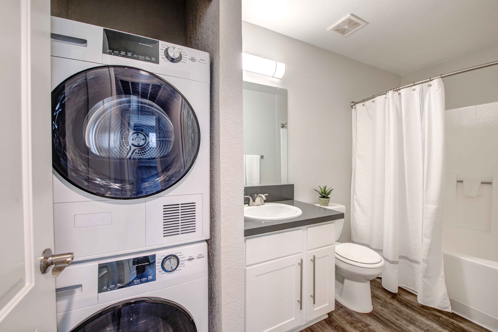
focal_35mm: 15
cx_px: 249
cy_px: 166
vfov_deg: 77.3
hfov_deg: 100.4
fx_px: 207
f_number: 8
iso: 400
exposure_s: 1/13
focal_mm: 15
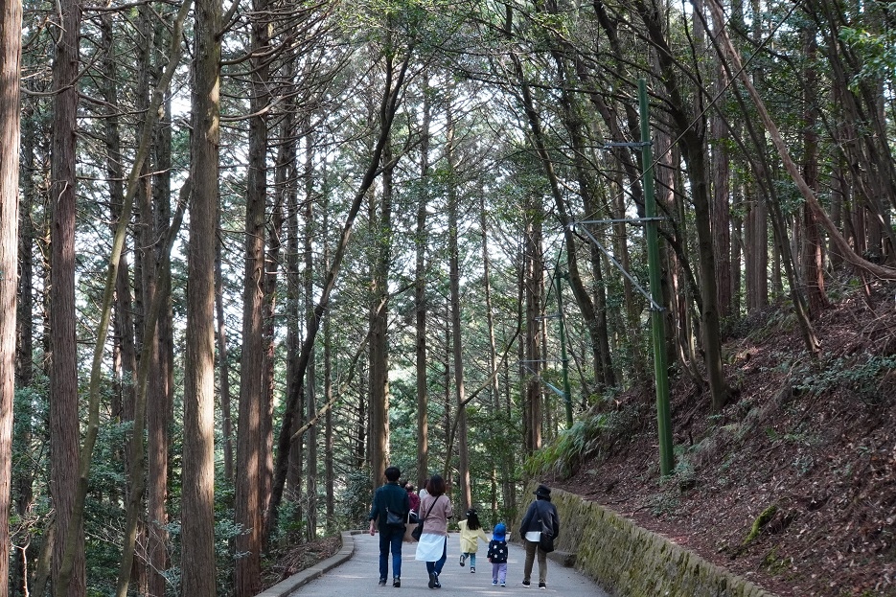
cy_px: 298
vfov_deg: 19.3
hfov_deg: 28.7
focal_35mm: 70
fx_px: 1754
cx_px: 448
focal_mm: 47
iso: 1600
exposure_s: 1/80
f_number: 9
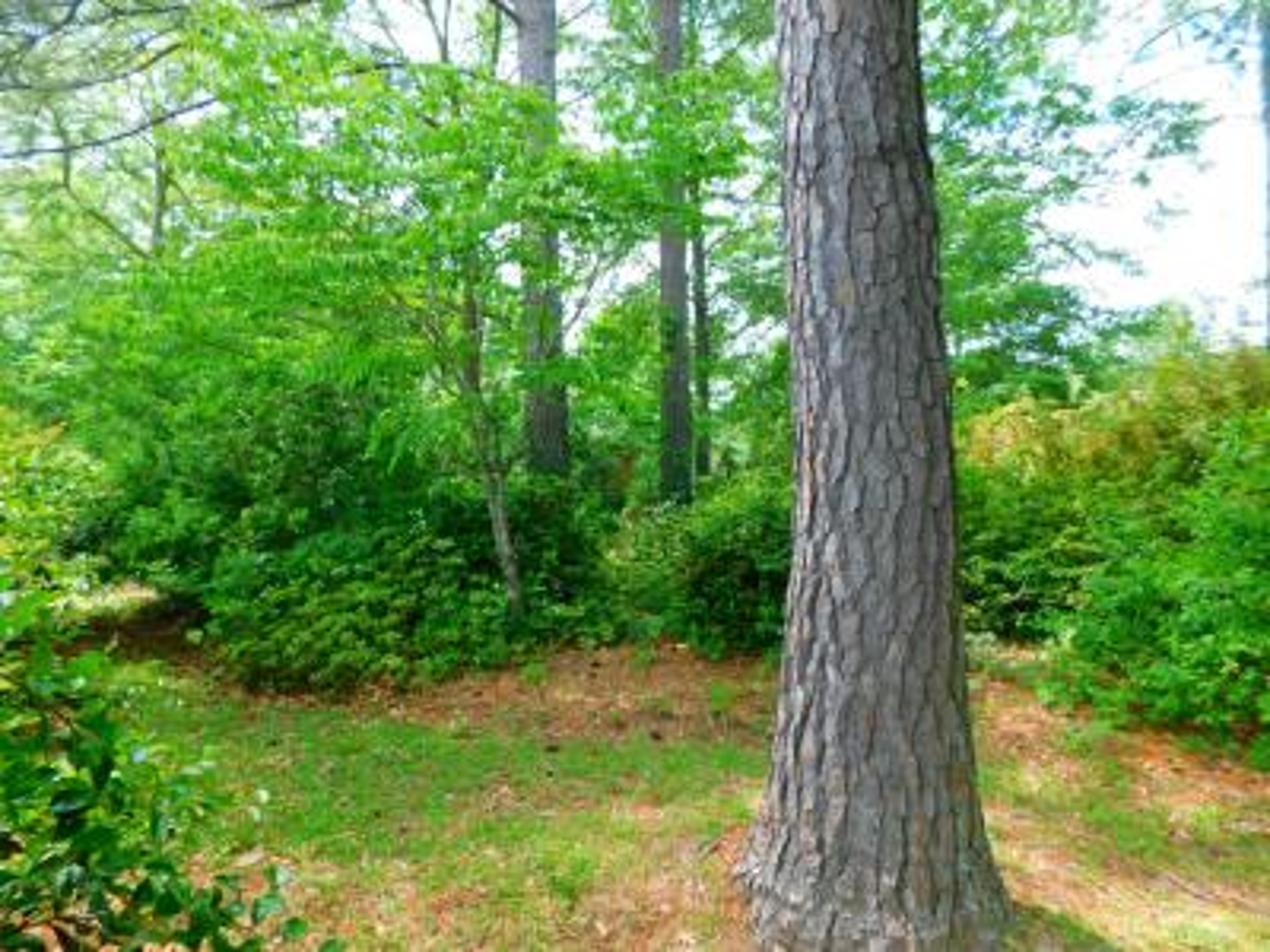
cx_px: 635
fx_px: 844
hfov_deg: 73.9
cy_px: 476
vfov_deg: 58.9
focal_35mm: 23
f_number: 3
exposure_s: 1/200
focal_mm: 4
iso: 125
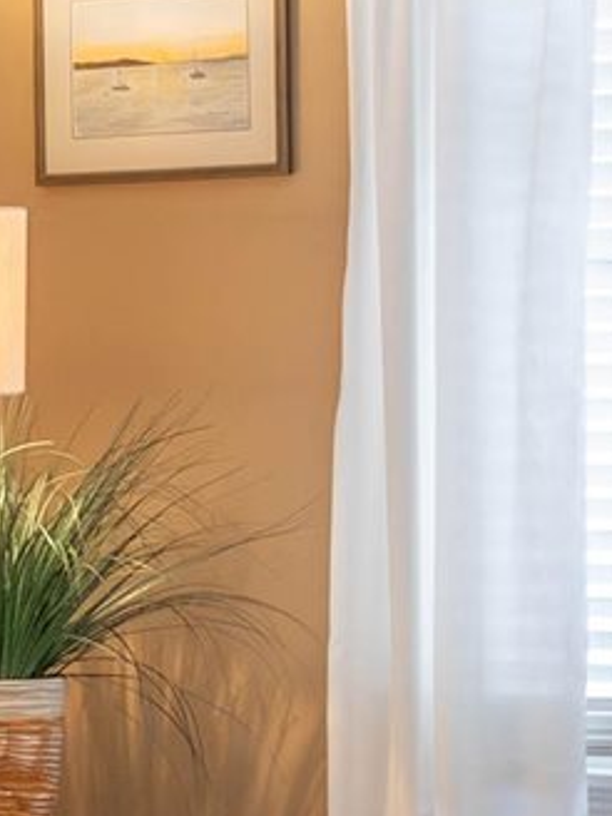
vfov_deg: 16.8
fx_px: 2758
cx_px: 587
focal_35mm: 117
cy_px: 346
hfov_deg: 12.5
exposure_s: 1/125
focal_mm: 13
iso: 800
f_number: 7.1
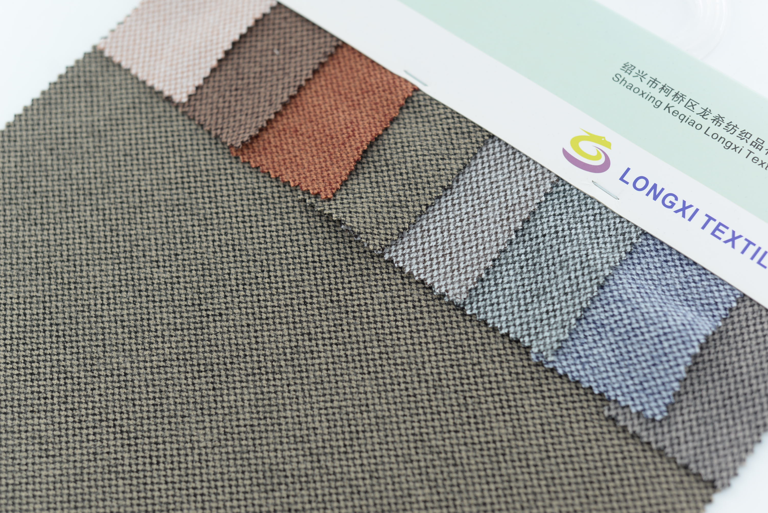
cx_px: 384
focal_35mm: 50
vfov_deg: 27.0
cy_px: 256
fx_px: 1067
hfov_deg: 39.6
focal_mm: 50
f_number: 3.5
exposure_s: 1/100
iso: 100
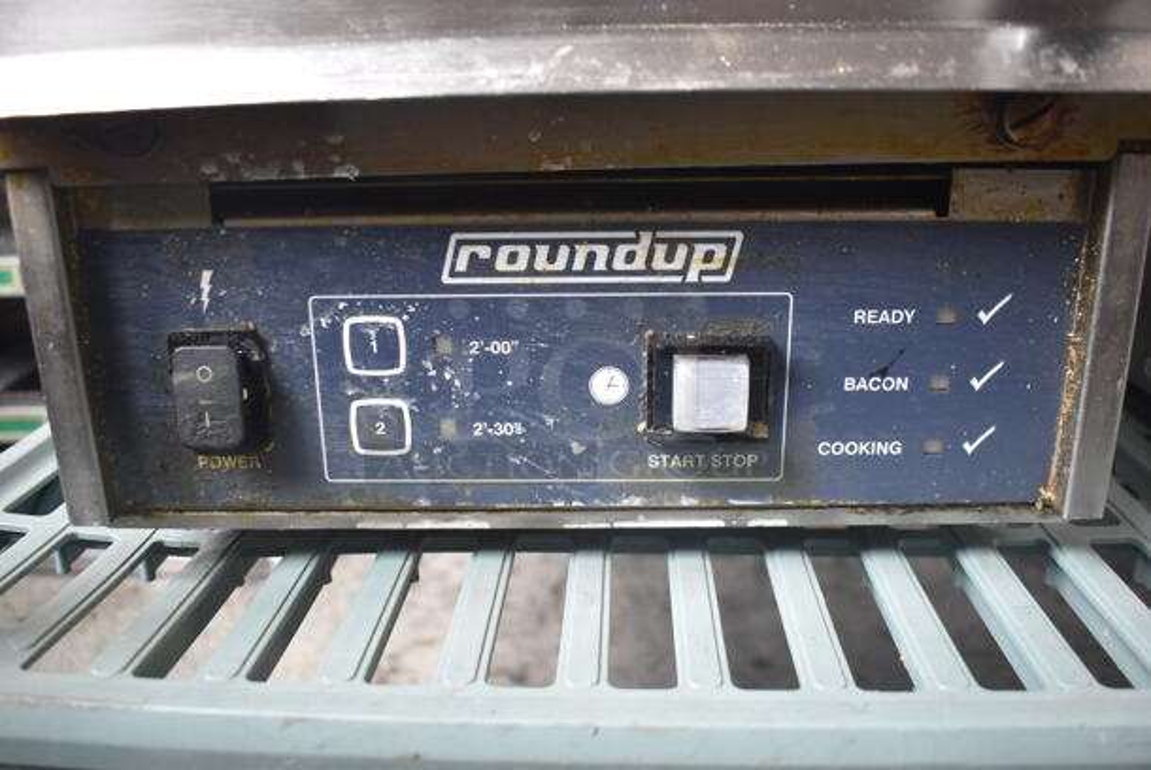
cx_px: 576
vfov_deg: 40.1
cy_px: 385
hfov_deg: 57.2
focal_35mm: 33
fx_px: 1056
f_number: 4
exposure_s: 1/60
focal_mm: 22
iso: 1000
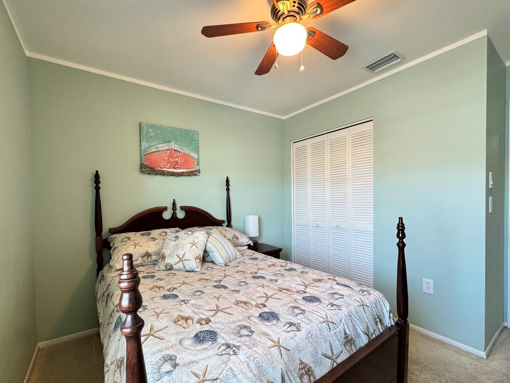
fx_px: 236
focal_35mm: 16
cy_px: 204
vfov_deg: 78.0
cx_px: 255
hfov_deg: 94.5
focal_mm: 2.22
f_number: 2.2
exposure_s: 1/60
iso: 250
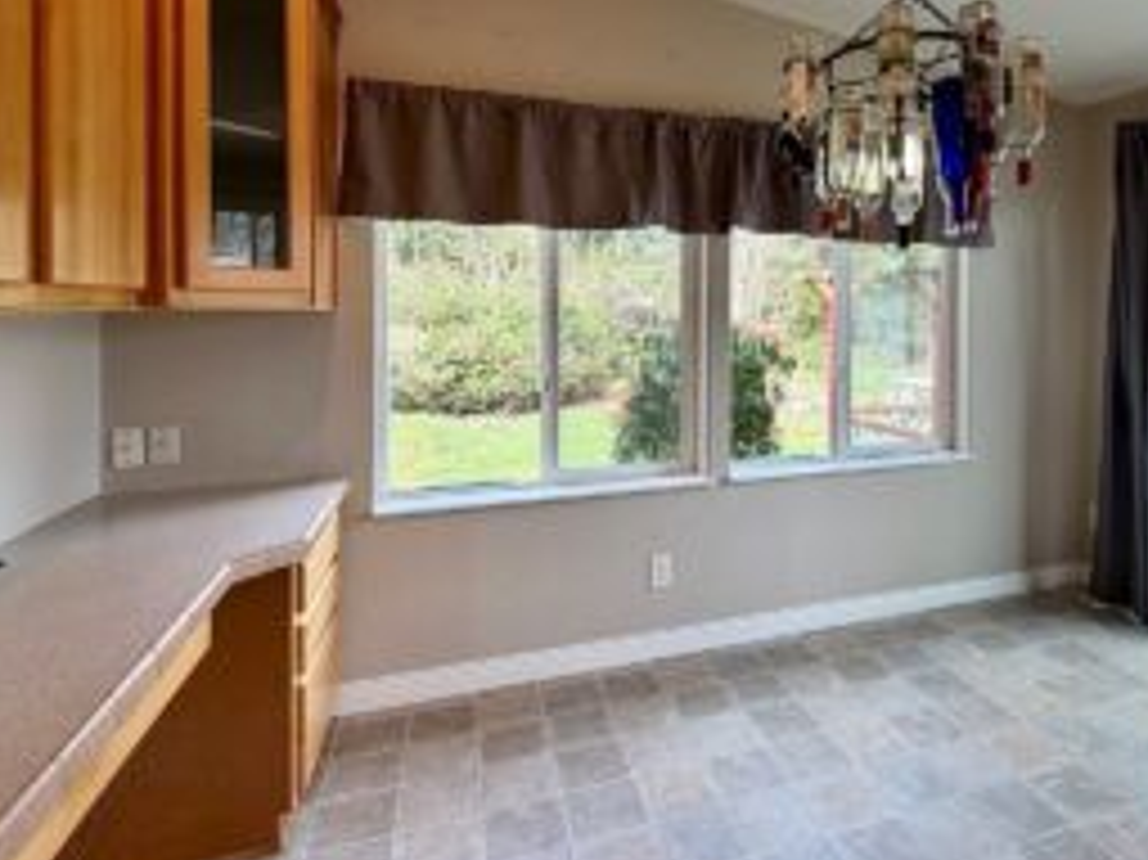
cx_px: 738
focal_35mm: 22
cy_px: 311
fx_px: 729
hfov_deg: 74.7
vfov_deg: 60.1
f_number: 2.2
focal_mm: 2.22
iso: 40
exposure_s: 1/120
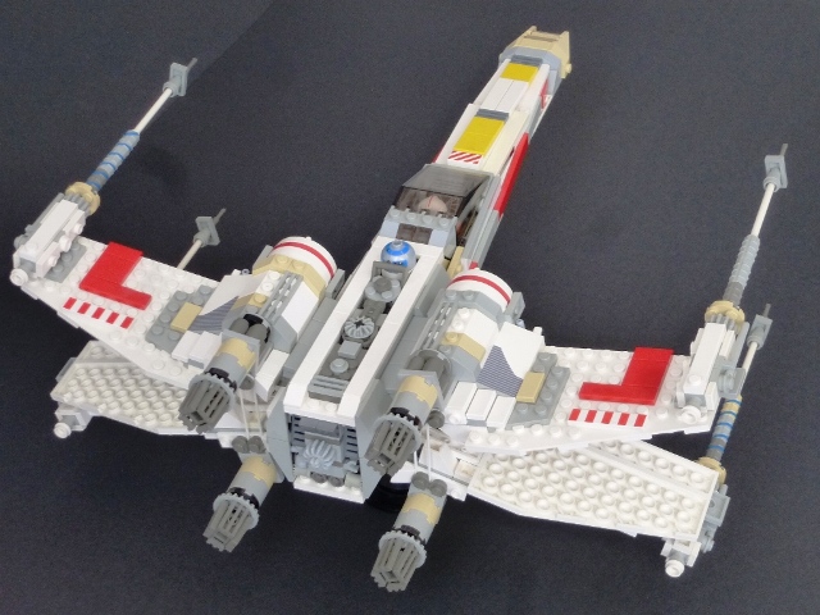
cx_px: 410
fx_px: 1800
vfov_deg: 19.4
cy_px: 308
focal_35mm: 76
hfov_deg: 25.7
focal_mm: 13.6
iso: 400
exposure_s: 1/10
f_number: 4.7
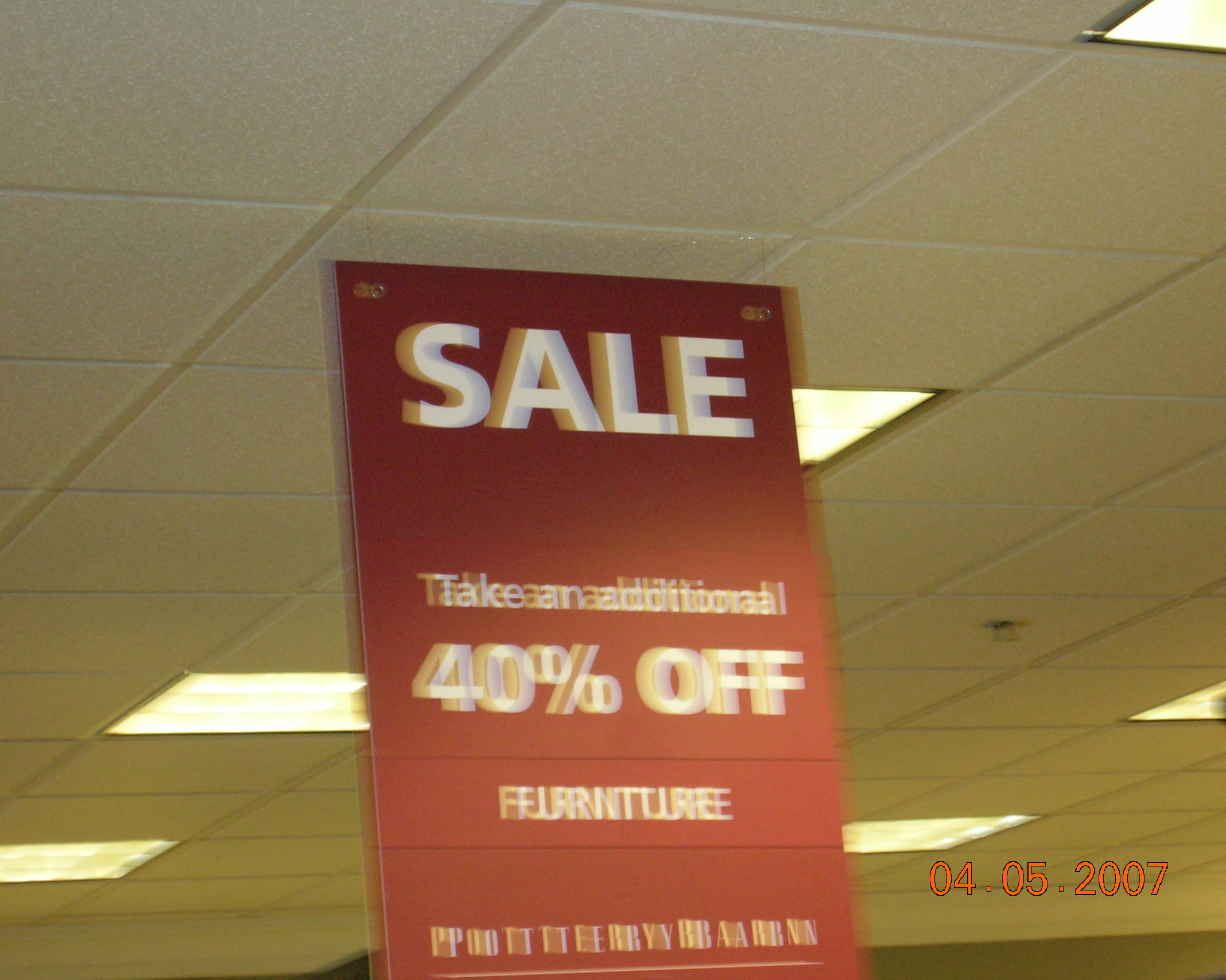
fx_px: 3411
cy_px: 490
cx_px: 605
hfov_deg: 20.4
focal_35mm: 94
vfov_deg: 16.4
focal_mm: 15
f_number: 4.5
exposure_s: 1/8.1
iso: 200
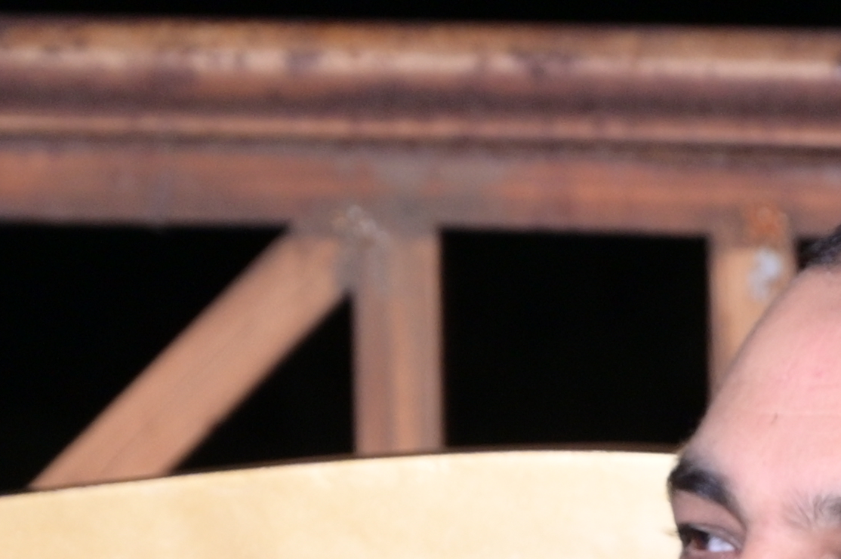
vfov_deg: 3.8
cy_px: 1105
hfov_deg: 5.7
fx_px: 8240
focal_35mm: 353
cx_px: 1538
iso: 640
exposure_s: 1/200
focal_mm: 65
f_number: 5.6
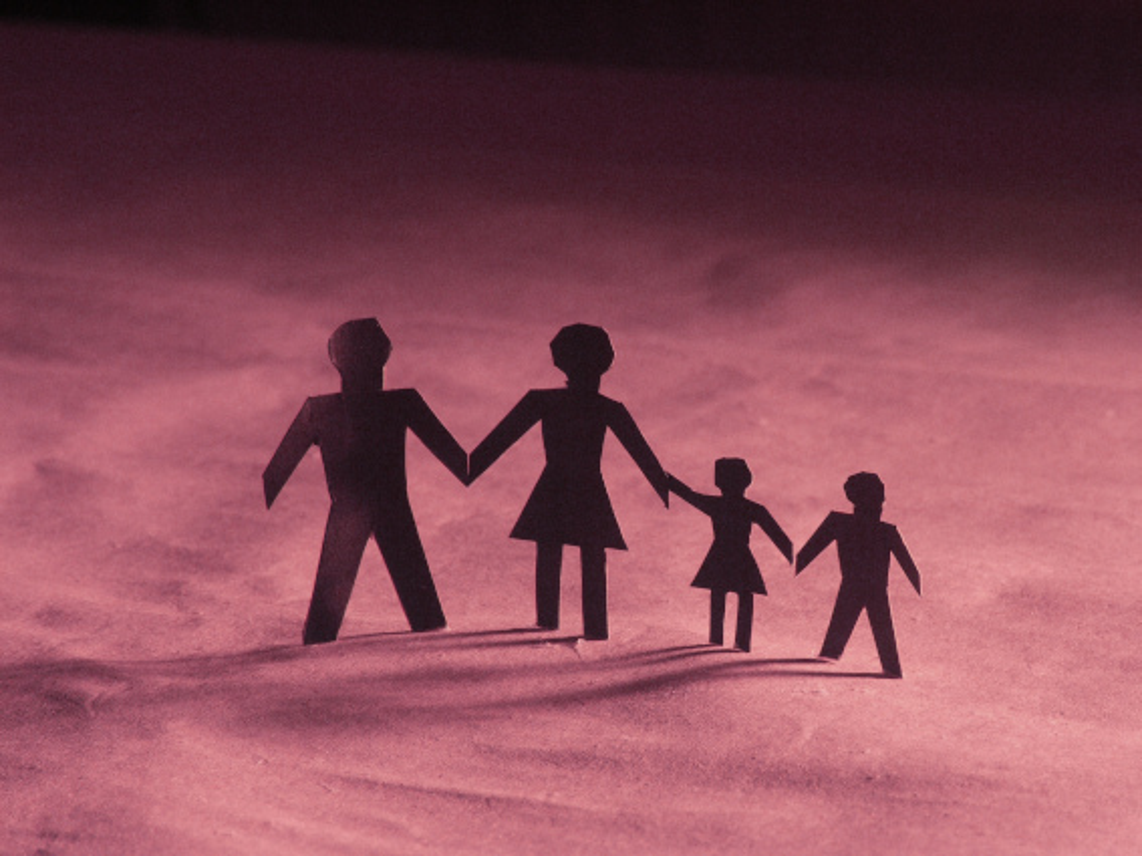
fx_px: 6597
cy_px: 428
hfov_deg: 9.9
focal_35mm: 200
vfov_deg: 7.4
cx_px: 571
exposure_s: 1/40
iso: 200
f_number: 6.3
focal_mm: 50.8
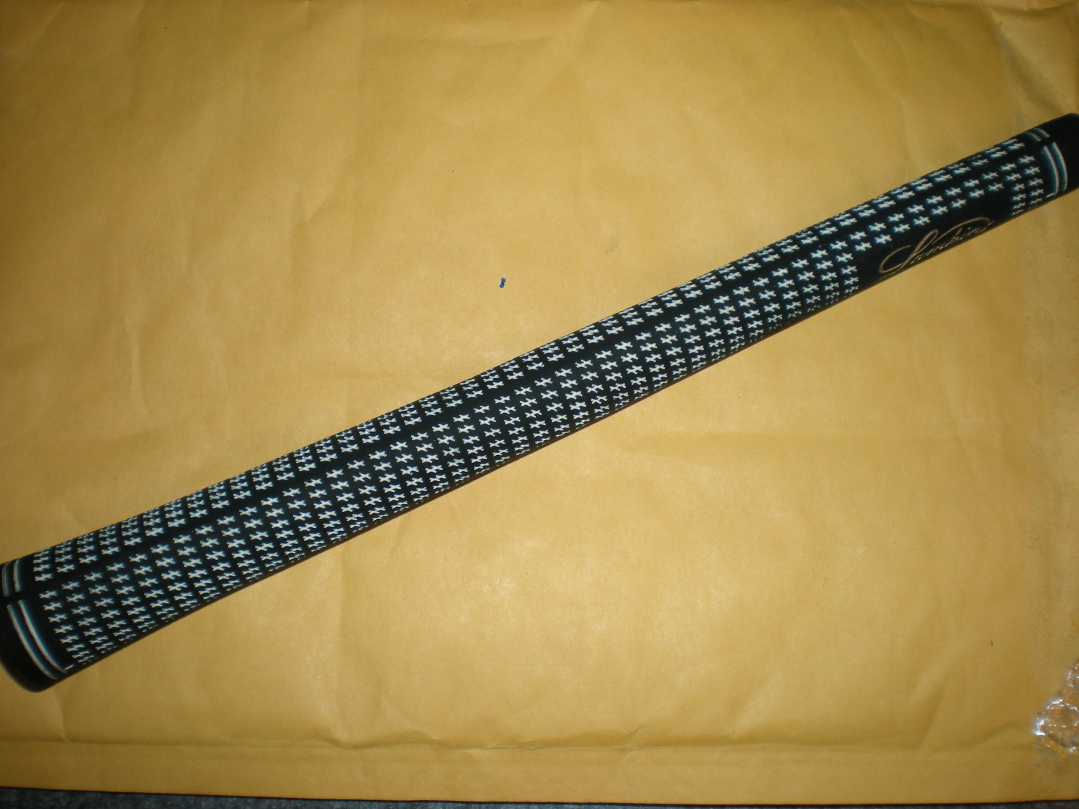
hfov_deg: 49.0
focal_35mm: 38
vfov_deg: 37.7
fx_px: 1184
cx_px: 540
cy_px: 404
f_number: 4.6
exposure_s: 1/60
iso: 64
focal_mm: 6.3
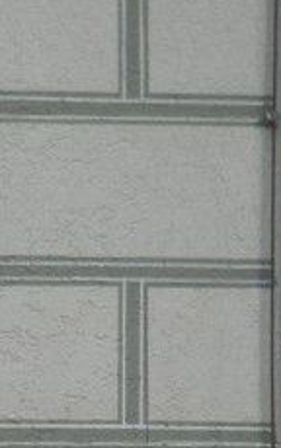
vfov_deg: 4.4
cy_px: 734
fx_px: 5752
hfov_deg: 2.8
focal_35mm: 470
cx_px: -129
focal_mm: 24
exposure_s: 1/60
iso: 212
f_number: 4.6
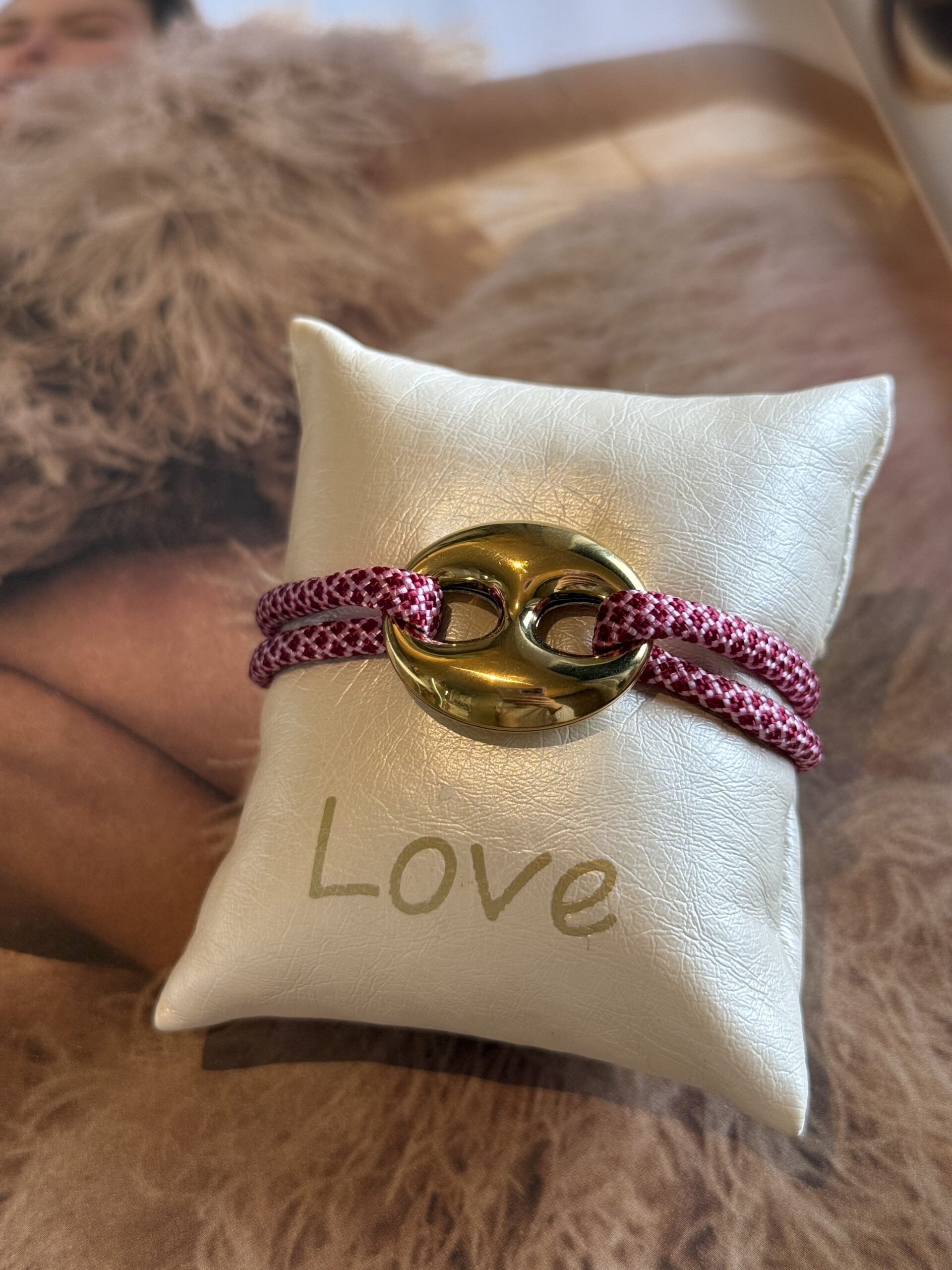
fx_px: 1760
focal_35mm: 48
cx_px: 476
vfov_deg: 39.7
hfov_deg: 30.3
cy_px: 635
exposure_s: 1/100
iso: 64
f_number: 1.78
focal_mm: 6.76
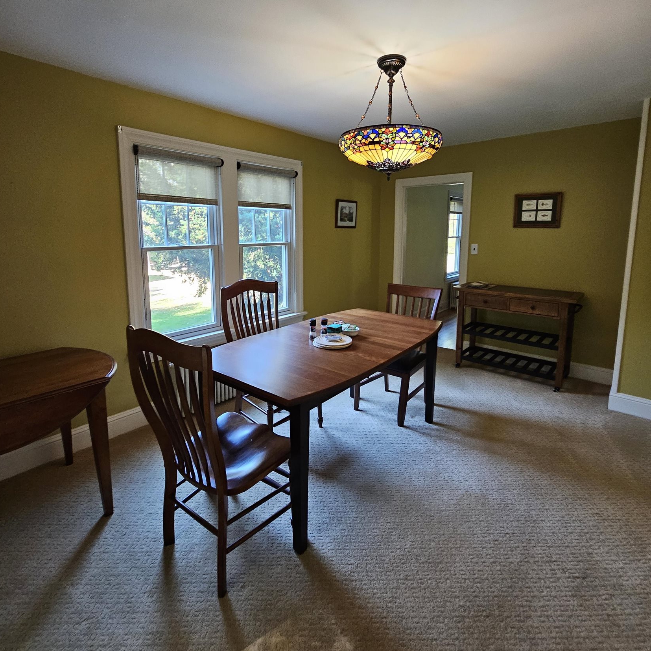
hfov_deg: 87.4
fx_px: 340
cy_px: 277
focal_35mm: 16
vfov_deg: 86.8
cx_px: 323
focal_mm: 2.2
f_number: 2.2
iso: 320
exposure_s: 1/30
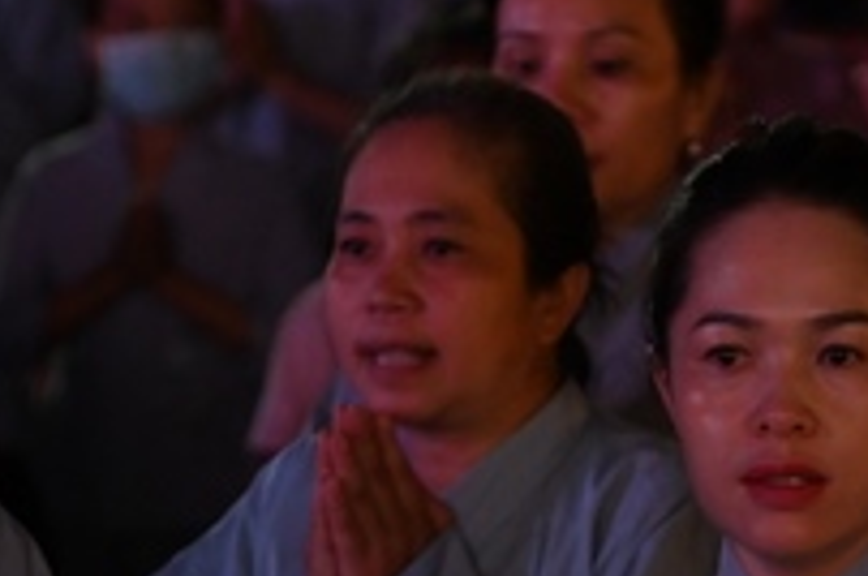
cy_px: 645
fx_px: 8522
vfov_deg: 3.9
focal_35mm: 354
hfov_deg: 5.8
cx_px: 675
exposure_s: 1/60
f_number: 4
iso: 4000
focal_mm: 110
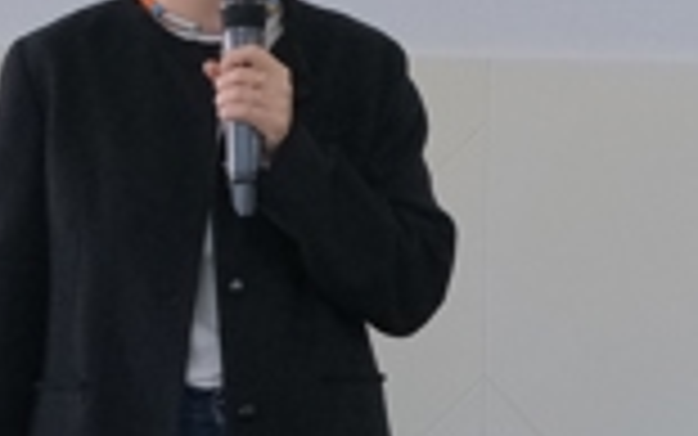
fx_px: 4396
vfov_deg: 5.7
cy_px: -112
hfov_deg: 9.1
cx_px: 396
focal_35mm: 231
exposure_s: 1/100
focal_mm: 26
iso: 2500
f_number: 4
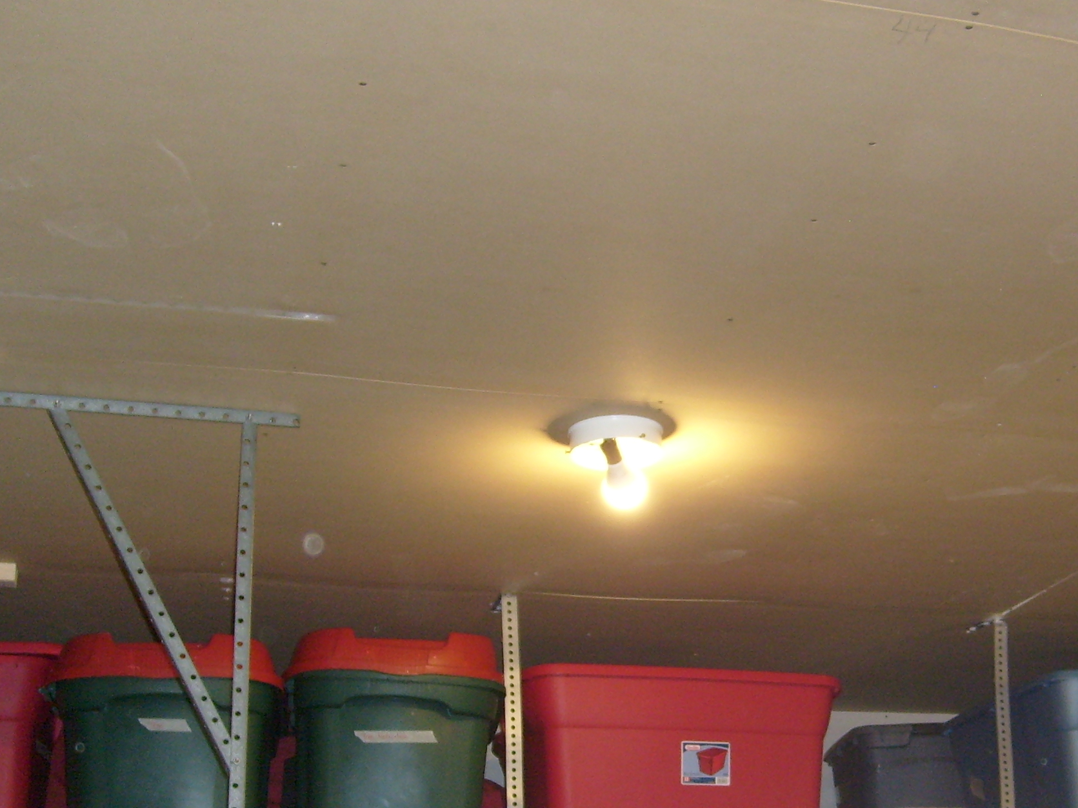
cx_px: 773
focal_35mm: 59
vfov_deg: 24.5
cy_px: 613
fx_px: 1837
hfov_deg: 32.2
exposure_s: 1/45
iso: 120
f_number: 2.8
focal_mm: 5.8
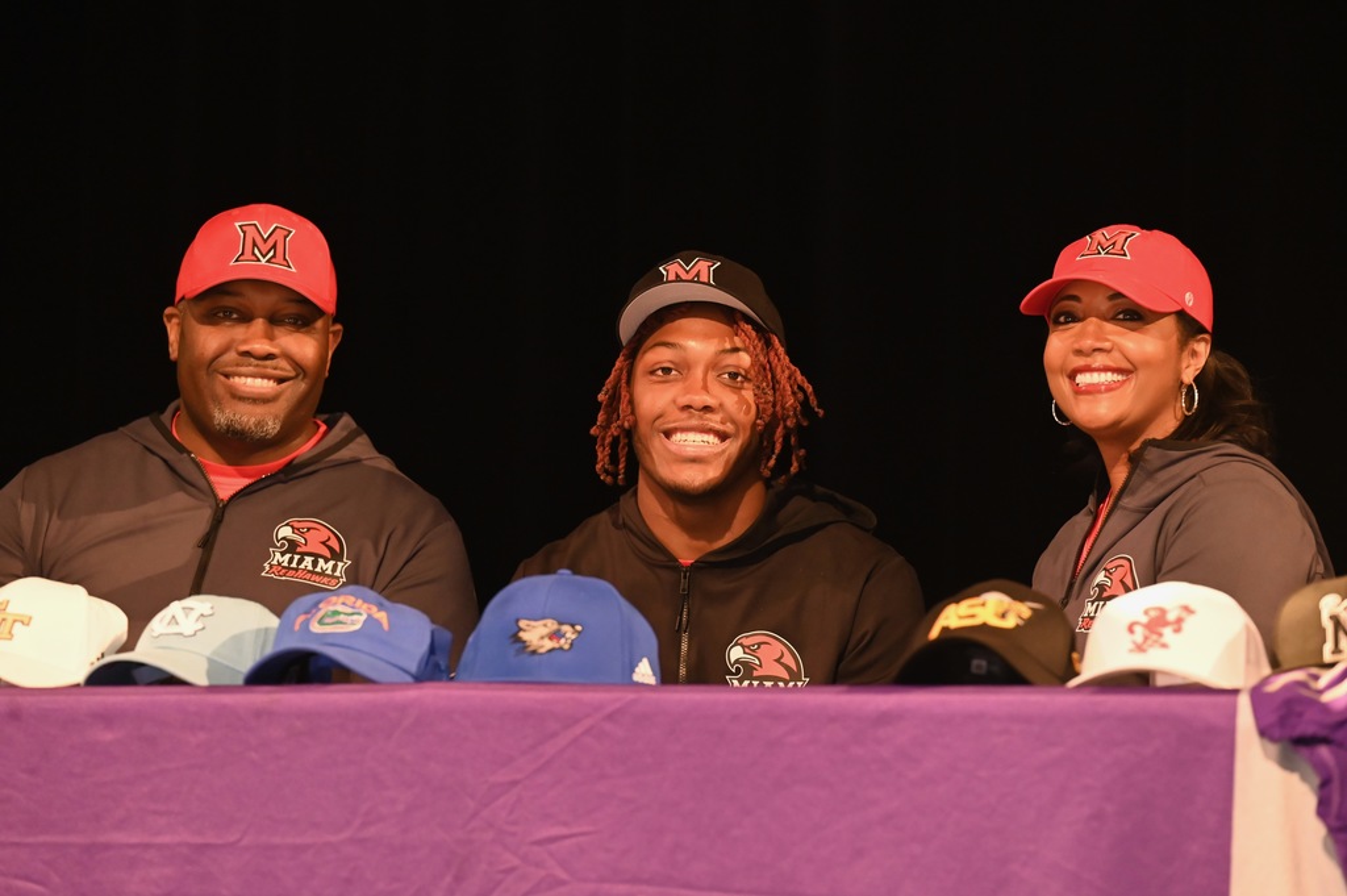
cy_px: 448
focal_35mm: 200
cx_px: 674
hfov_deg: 10.3
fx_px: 7477
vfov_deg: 6.9
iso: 5000
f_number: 4.5
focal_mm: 200
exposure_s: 1/100
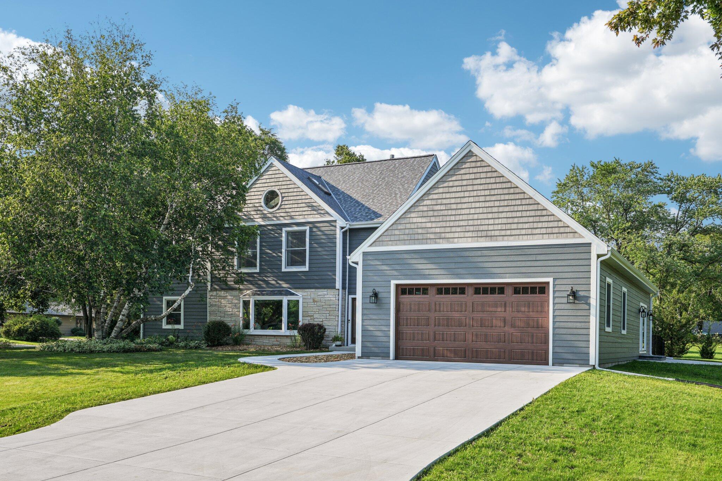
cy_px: 240
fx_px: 682
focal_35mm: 34
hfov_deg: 55.8
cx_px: 361
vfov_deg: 38.9
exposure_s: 1/200
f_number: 9
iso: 100
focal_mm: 34
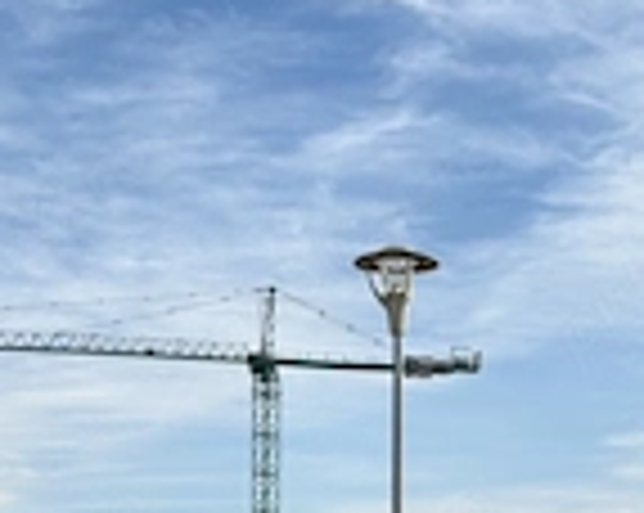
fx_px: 1351
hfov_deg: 26.6
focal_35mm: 71
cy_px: 652
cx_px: 441
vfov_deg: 19.9
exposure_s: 1/2639
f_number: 1.6
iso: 50
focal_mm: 5.96
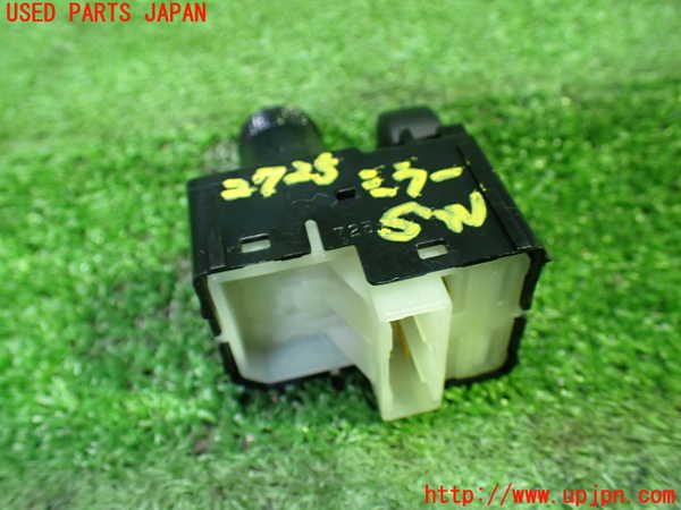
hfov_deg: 60.0
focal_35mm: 30
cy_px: 255
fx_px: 590
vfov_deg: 46.8
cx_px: 340
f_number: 2.3
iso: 800
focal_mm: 5.4
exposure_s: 1/30
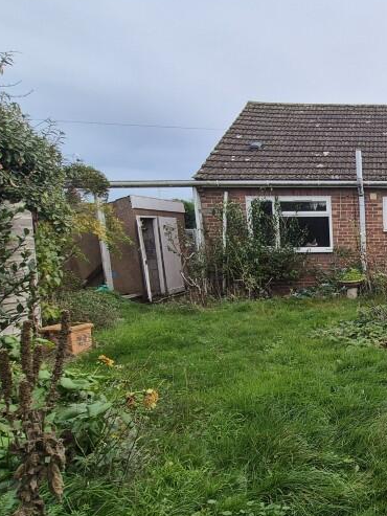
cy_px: 304
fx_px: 402
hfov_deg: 40.0
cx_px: 440
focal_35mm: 27
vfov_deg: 64.8
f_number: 2.2
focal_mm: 2.2
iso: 50
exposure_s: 1/1204
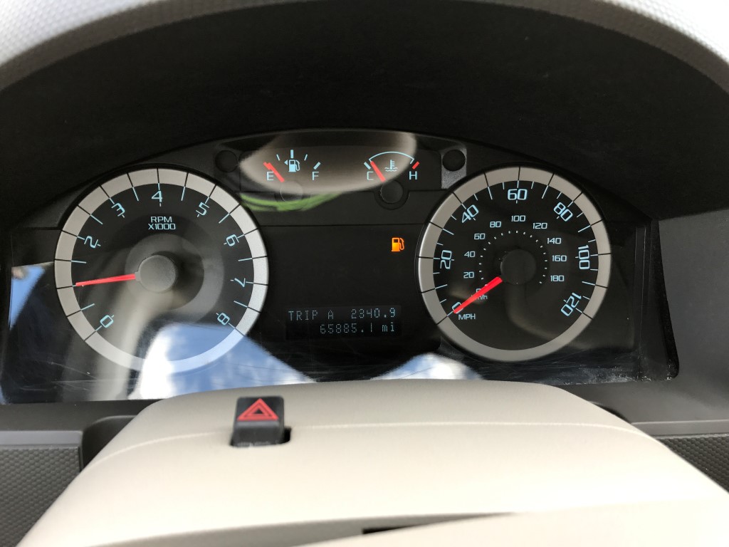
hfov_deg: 63.4
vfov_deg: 49.7
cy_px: 274
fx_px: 590
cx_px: 364
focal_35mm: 28
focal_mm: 3.99
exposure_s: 1/90
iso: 32
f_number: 1.8
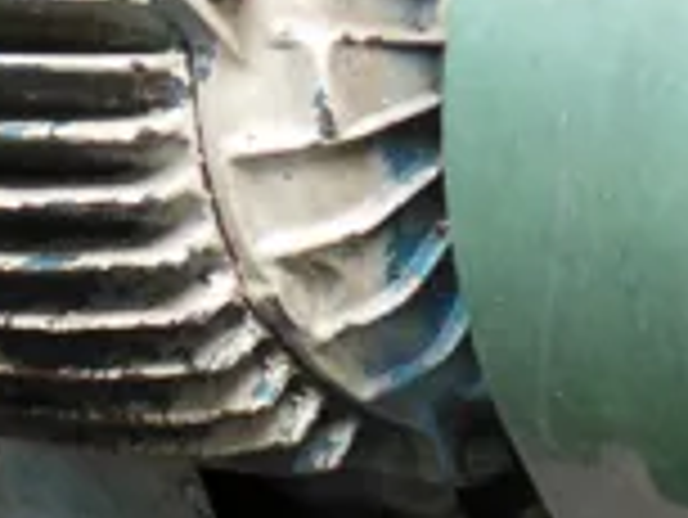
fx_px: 2009
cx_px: 715
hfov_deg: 18.8
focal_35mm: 101
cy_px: 367
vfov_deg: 14.6
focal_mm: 4.5
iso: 400
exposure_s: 1/60
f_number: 3.5
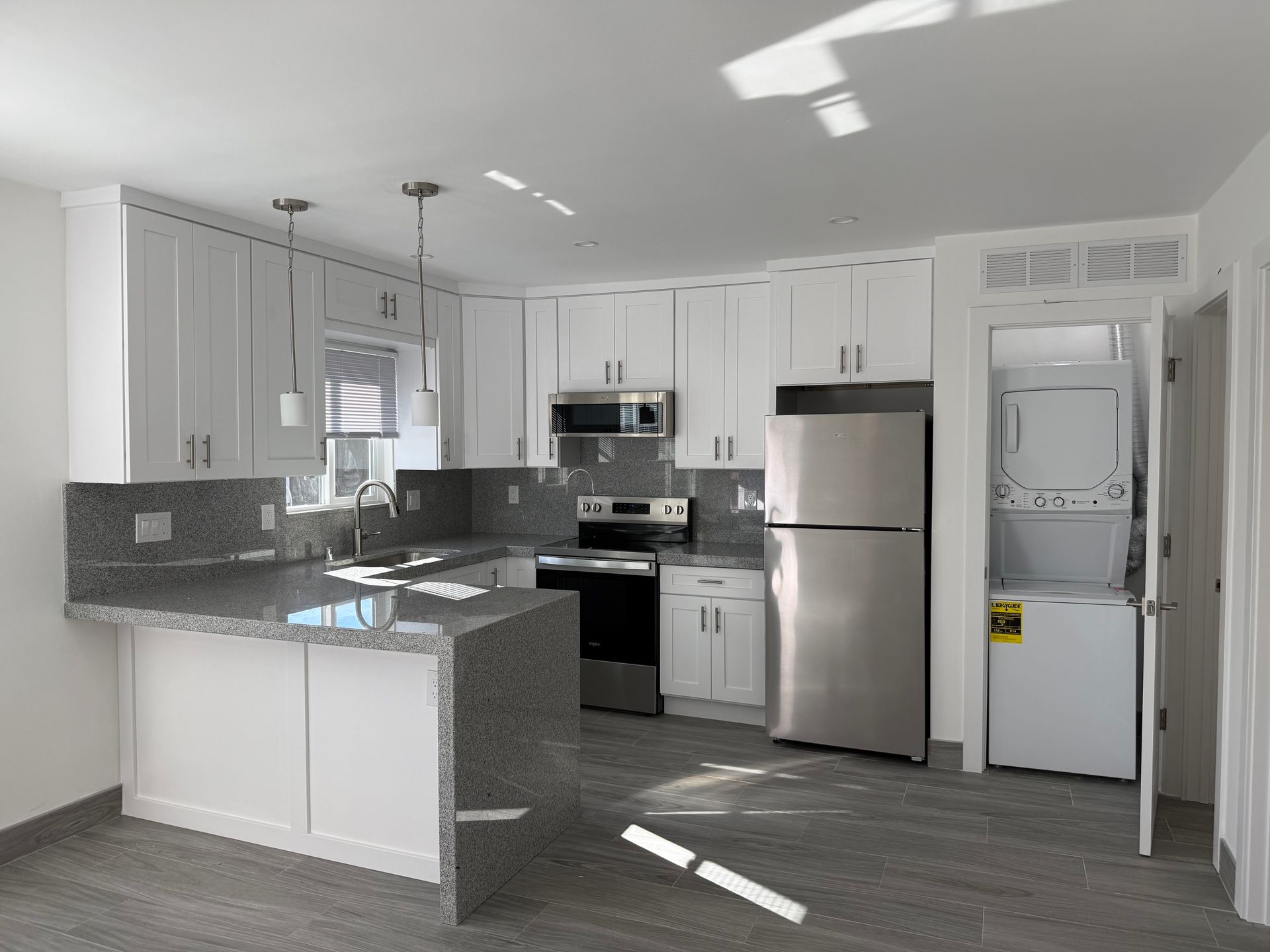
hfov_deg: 71.6
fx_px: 881
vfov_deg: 56.8
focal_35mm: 24
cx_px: 635
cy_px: 476
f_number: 1.78
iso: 80
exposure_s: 1/547
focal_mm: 6.76
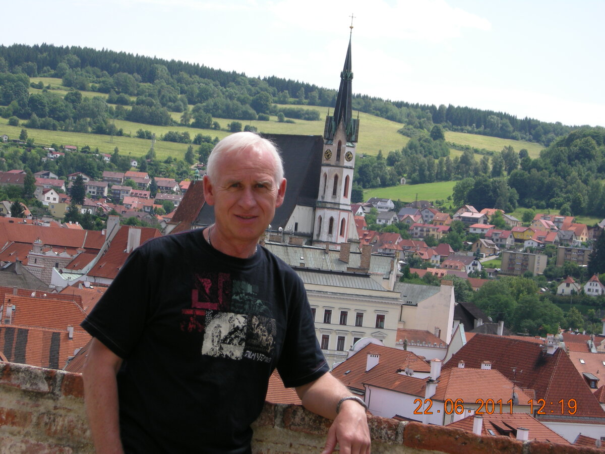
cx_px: 302
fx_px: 1800
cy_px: 227
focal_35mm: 103
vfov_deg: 14.4
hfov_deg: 19.1
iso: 64
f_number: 5.2
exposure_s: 1/175
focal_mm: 21.5
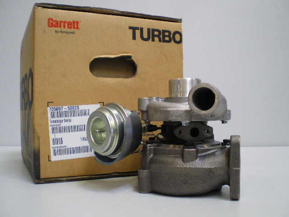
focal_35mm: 38
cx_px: 144
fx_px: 317
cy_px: 108
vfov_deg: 37.7
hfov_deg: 49.0
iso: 400
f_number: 3.1
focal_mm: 6.3
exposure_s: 1/20
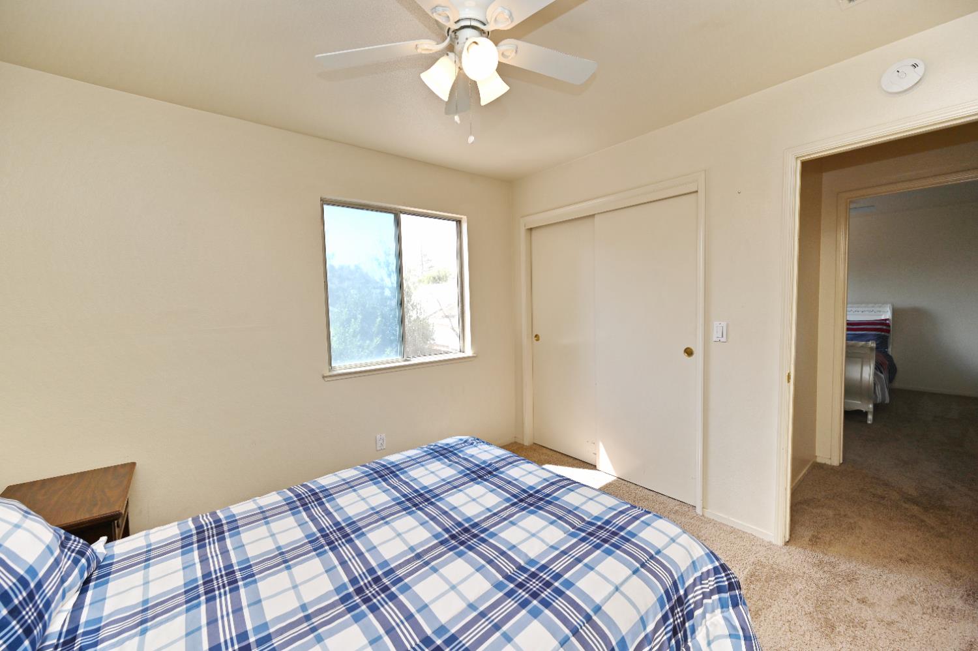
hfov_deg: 104.3
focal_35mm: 14
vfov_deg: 81.1
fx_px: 380
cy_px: 326
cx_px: 489
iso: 180
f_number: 5.6
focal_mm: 14
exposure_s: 1/125
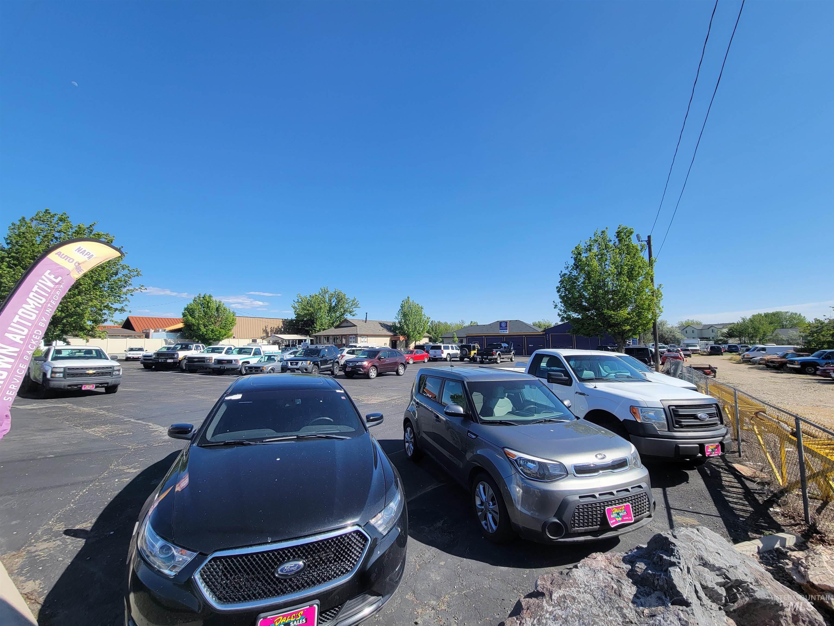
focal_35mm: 13
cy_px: 313
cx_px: 417
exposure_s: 1/1228
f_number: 2.2
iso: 50
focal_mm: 2.2
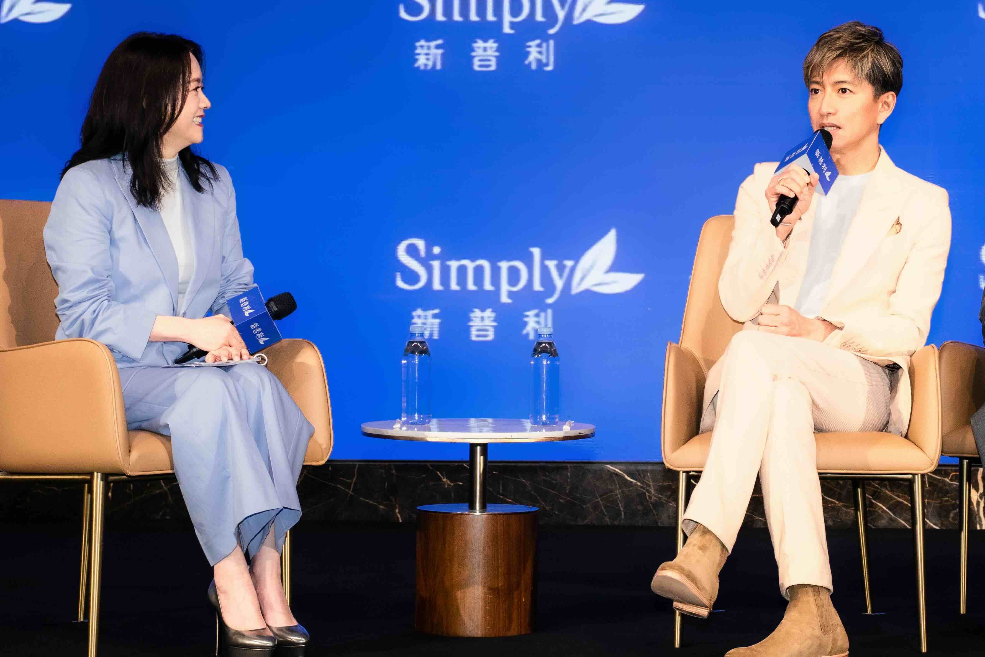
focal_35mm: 81
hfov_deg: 25.0
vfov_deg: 16.8
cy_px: 192
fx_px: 2216
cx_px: 612
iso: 1250
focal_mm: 48
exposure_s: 1/250
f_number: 7.1
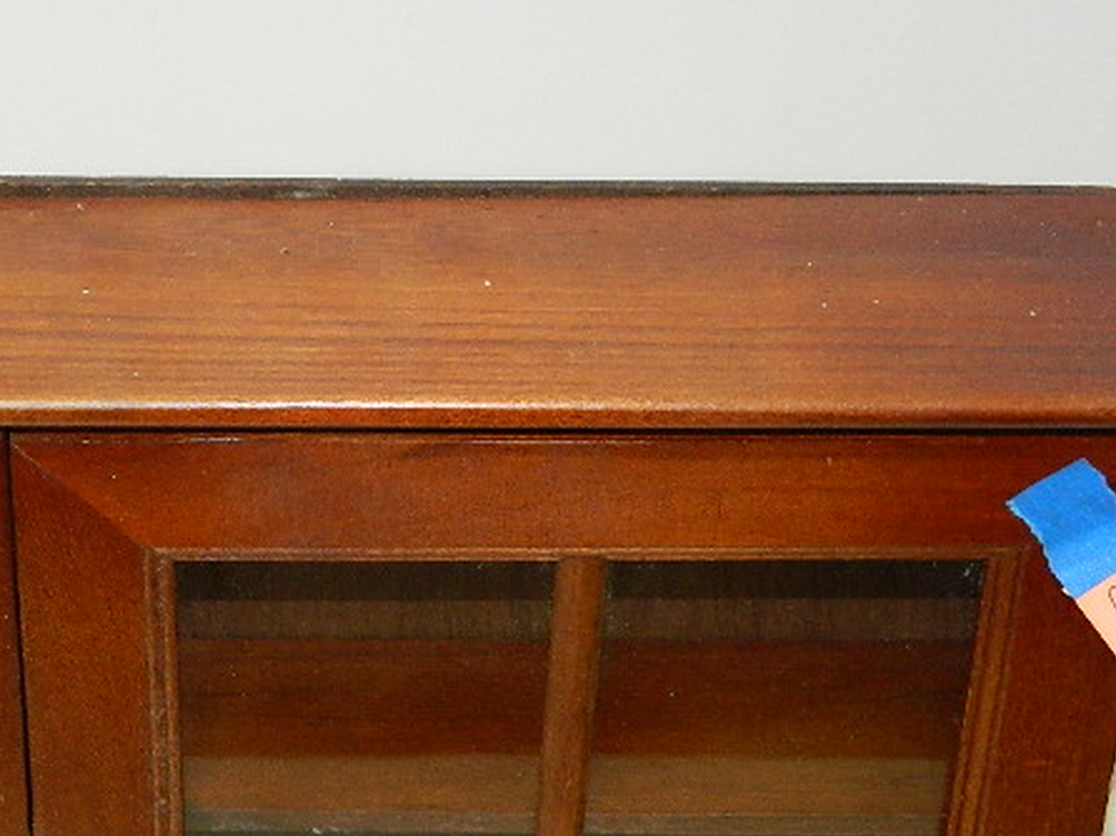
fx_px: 3480
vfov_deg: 13.6
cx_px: 58
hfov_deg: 17.9
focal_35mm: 108
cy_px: 678
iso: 200
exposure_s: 1/50
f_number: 3.6
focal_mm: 8.4
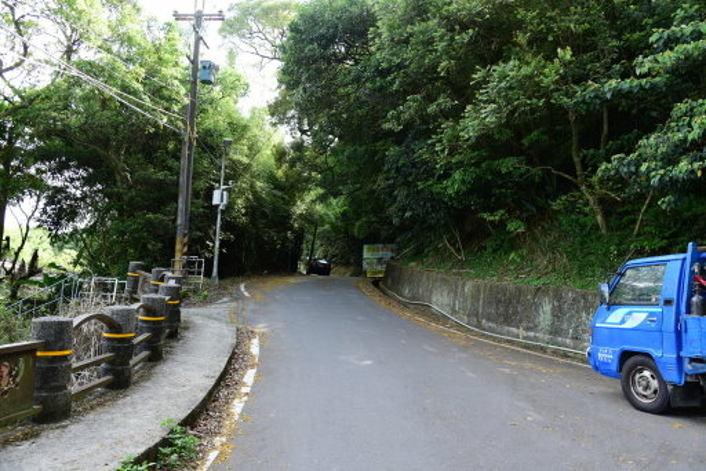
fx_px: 608
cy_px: 236
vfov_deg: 42.4
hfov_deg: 60.3
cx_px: 353
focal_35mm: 31
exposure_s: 1/60
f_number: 5.6
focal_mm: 31
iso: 200
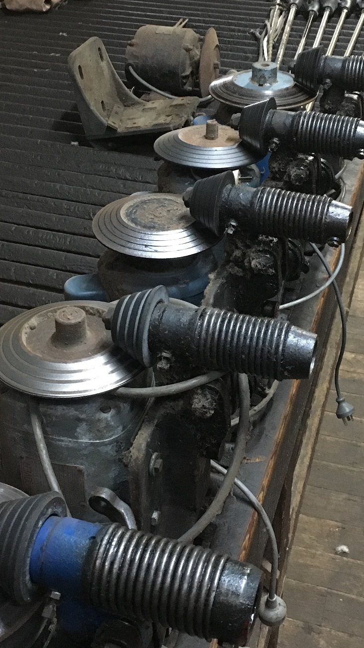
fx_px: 841
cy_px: 325
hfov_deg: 24.4
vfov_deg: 42.1
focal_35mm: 49
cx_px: 185
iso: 500
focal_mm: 4.15
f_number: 2.2
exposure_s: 1/17
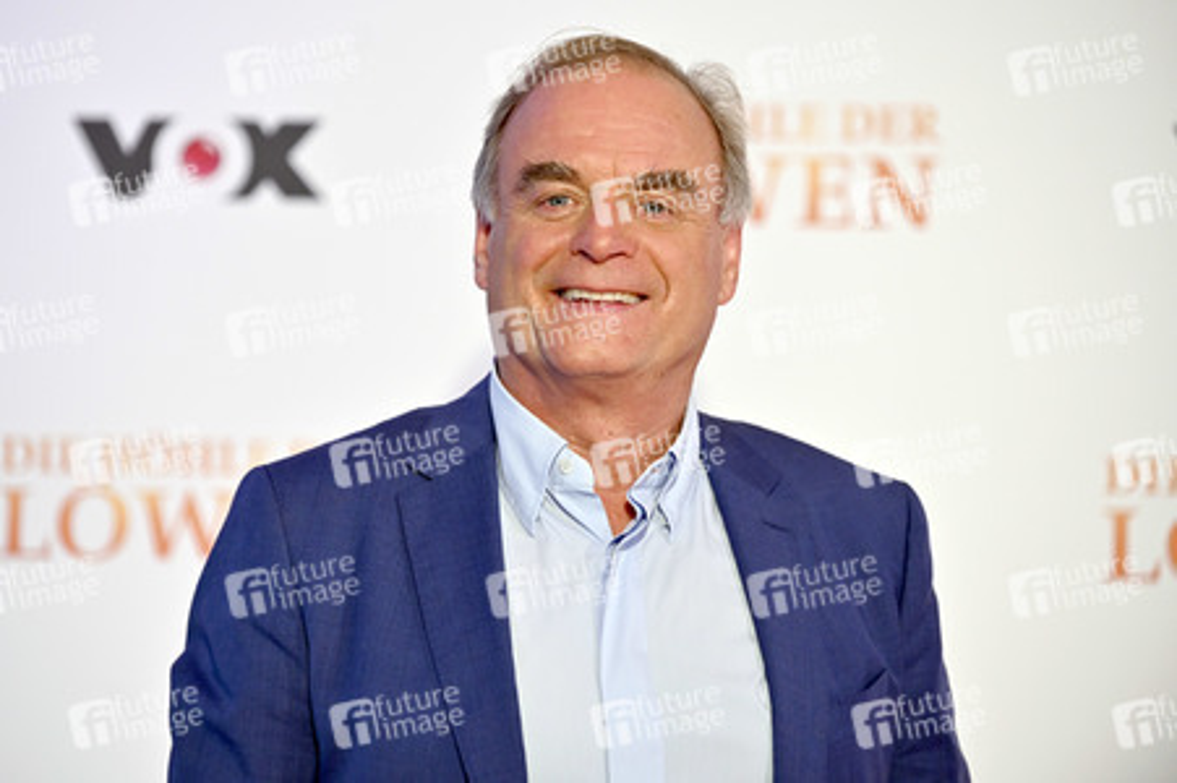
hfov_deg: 16.4
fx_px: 4084
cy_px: 392
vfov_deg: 11.0
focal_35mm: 125
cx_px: 588
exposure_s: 1/400
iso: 1250
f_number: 2.8
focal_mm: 125
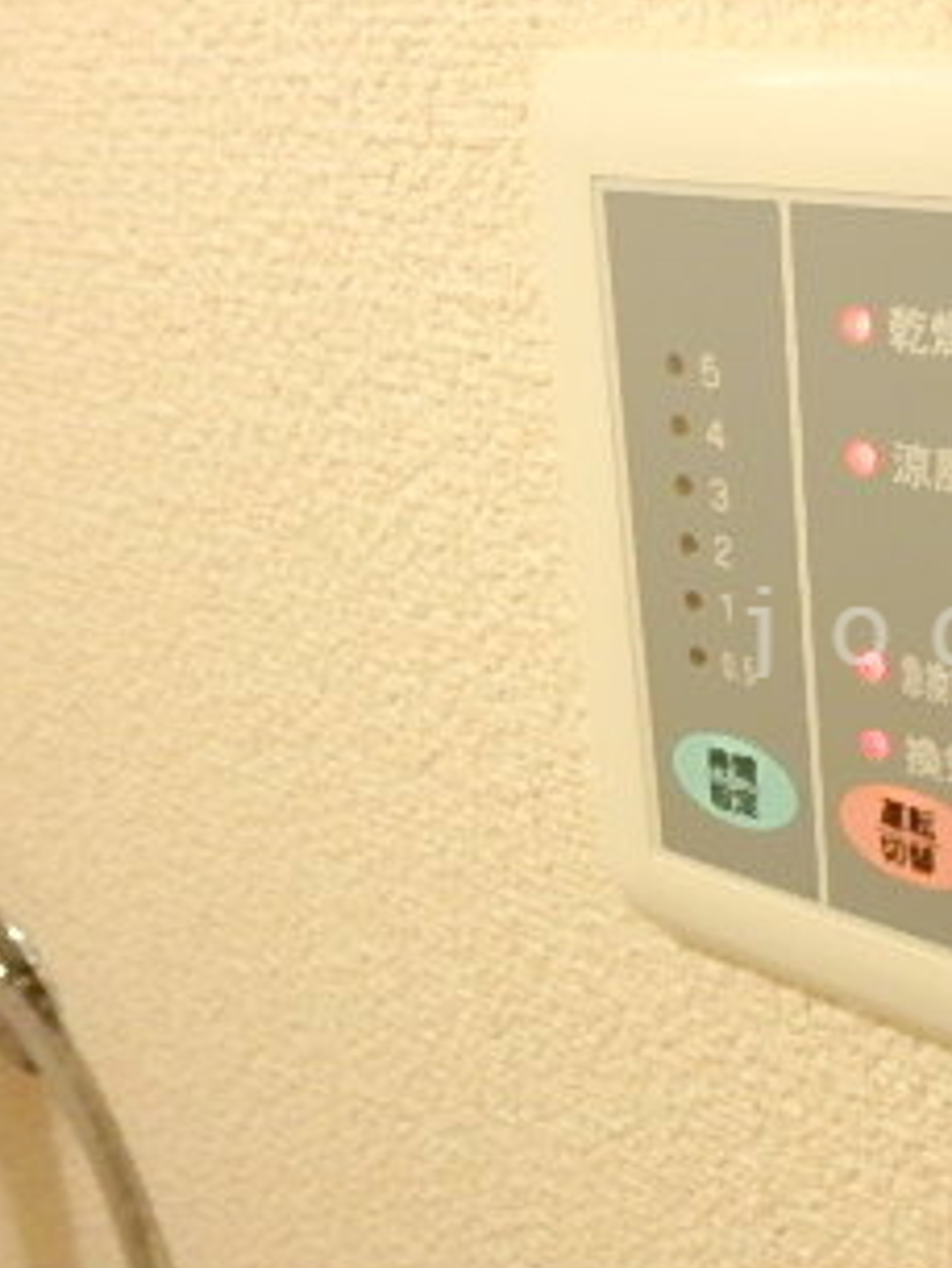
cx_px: 1023
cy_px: 628
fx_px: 1612
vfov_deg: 42.9
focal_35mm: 44
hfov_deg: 29.9
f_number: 3.5
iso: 320
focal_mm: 3.7
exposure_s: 1/30
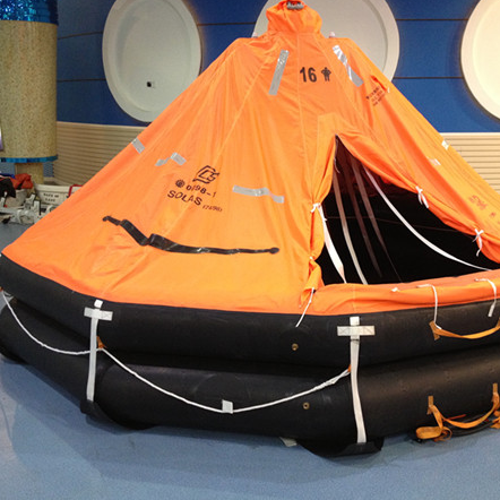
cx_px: 285
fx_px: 686
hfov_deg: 39.9
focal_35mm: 42
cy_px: 248
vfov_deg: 40.0
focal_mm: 4.28
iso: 200
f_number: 2.4
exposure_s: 1/20
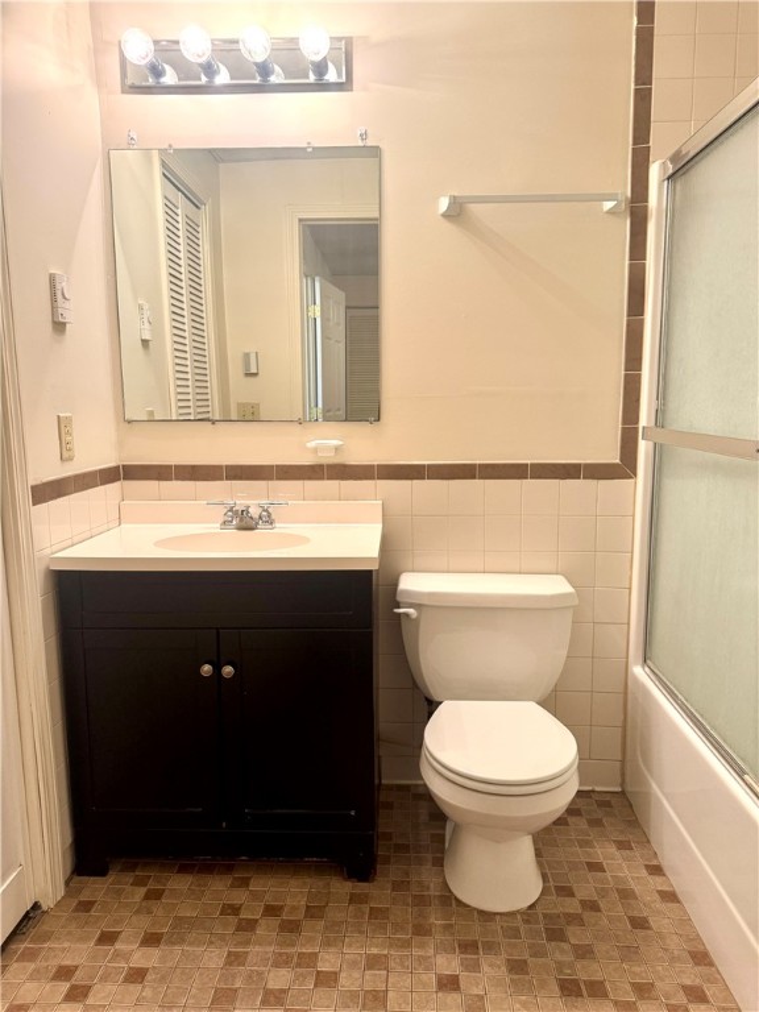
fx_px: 702
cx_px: 380
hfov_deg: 56.8
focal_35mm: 24
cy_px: 506
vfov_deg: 71.6
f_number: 1.78
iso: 200
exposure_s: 1/60
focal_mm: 6.76
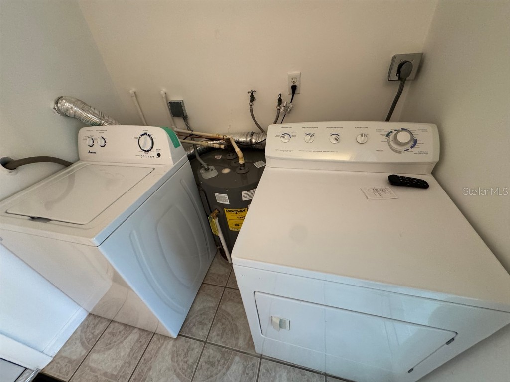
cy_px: 191
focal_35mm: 14
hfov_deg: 102.1
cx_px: 255
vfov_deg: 85.7
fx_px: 206
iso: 500
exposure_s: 1/60
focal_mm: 2.22
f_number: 2.2
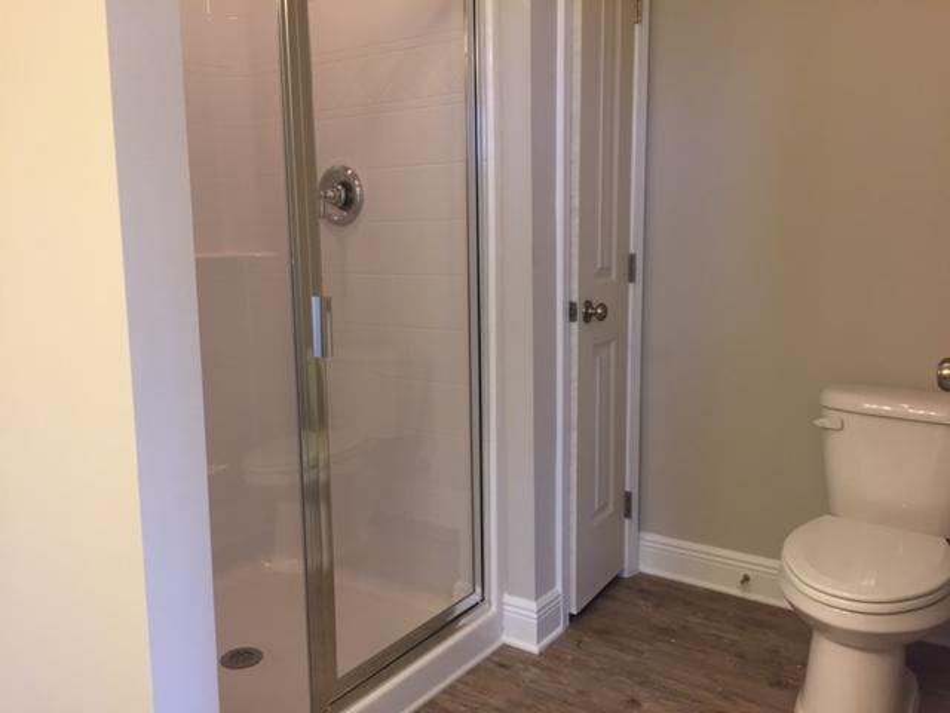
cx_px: 475
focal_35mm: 29
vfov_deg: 48.2
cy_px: 356
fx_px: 796
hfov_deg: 61.7
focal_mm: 4.15
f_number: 2.2
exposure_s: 1/30
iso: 64
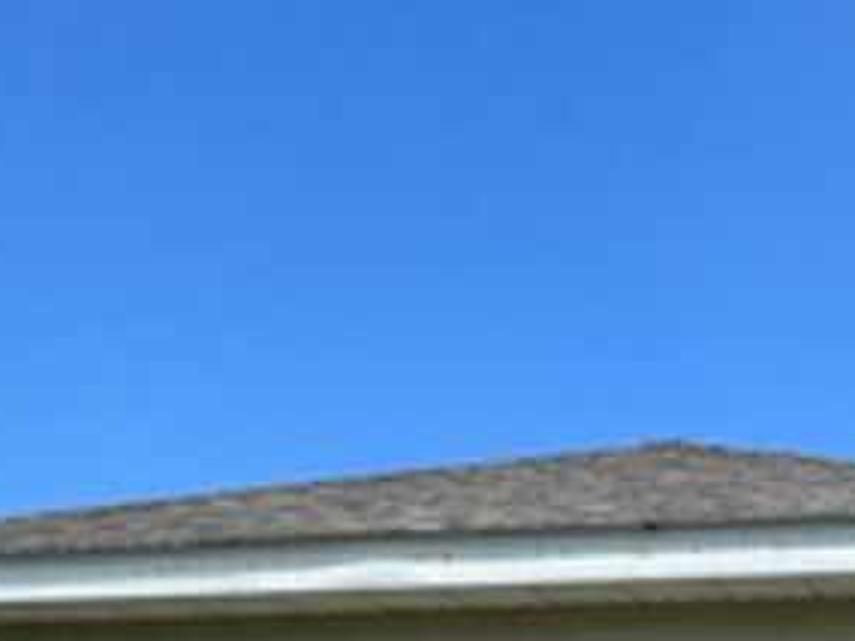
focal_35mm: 63
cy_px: 915
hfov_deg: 27.5
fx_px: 1556
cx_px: 993
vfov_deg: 20.5
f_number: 2.2
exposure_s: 1/2020
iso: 50
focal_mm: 2.22
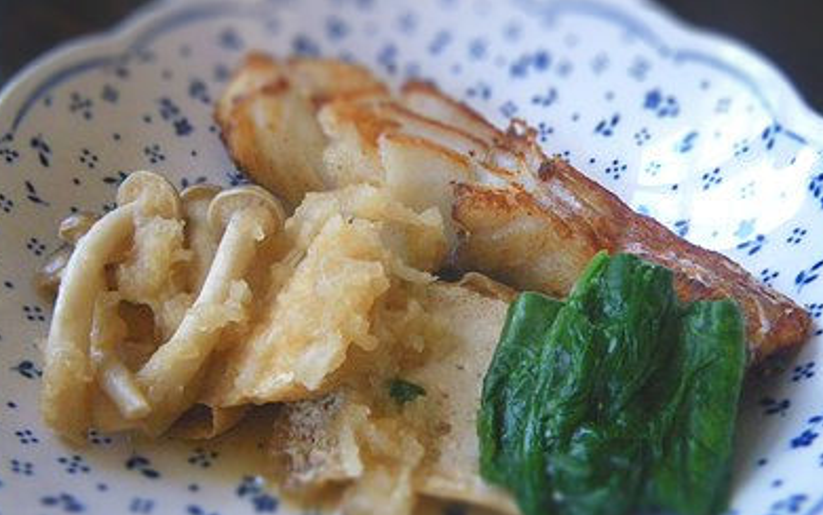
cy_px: 314
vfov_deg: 34.3
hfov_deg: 52.7
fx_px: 830
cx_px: 407
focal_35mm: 37
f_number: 3.8
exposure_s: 1/50
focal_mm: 6.1
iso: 800
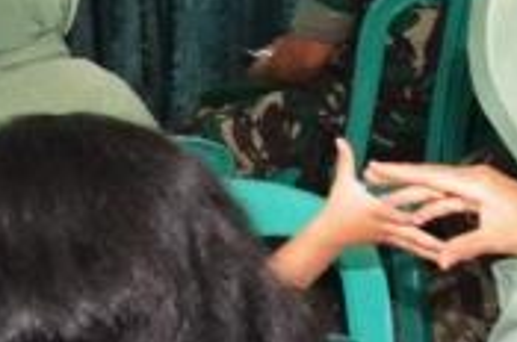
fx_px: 2265
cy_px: -206
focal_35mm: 158
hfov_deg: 12.0
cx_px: -414
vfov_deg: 8.4
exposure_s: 1/60
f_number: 8
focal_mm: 18
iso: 5000
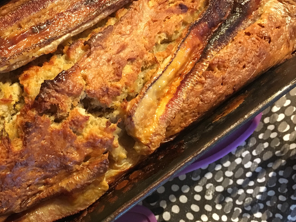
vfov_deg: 25.6
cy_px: 142
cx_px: 34
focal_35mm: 57
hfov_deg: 32.2
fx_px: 487
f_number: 2.2
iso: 250
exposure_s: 1/25
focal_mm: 4.15
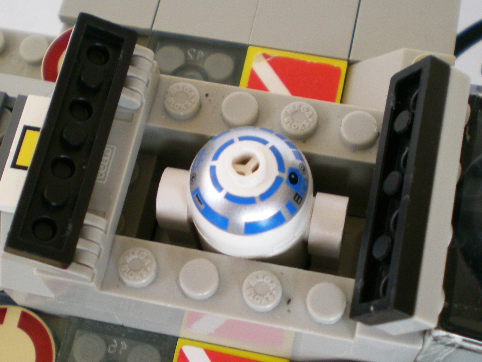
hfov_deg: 29.4
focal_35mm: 66
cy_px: 213
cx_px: 250
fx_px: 919
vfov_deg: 22.2
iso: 158
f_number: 3.1
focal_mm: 6.3
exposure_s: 1/58.1
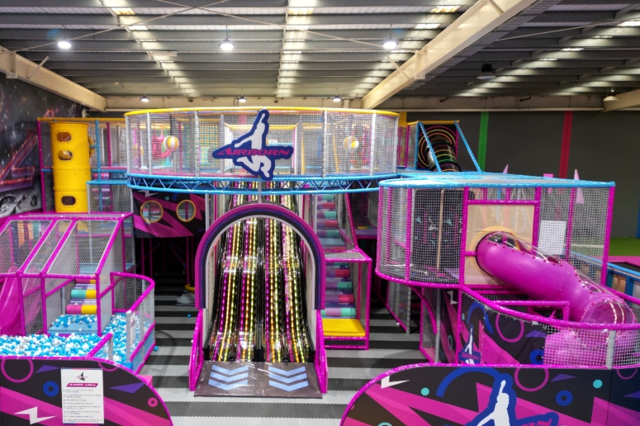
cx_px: 248
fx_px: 586
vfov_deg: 39.8
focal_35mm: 33
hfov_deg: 56.7
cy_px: 249
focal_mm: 6.72
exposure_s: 1/25
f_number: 1.7
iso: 100
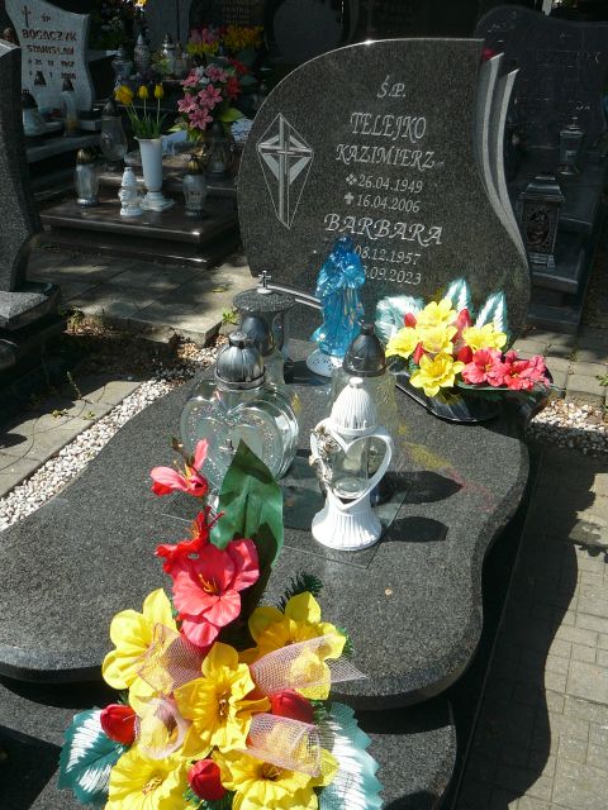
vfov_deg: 52.6
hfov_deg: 40.7
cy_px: 405
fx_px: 820
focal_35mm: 35
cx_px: 304
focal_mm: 5.2
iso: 80
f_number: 5
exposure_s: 1/400
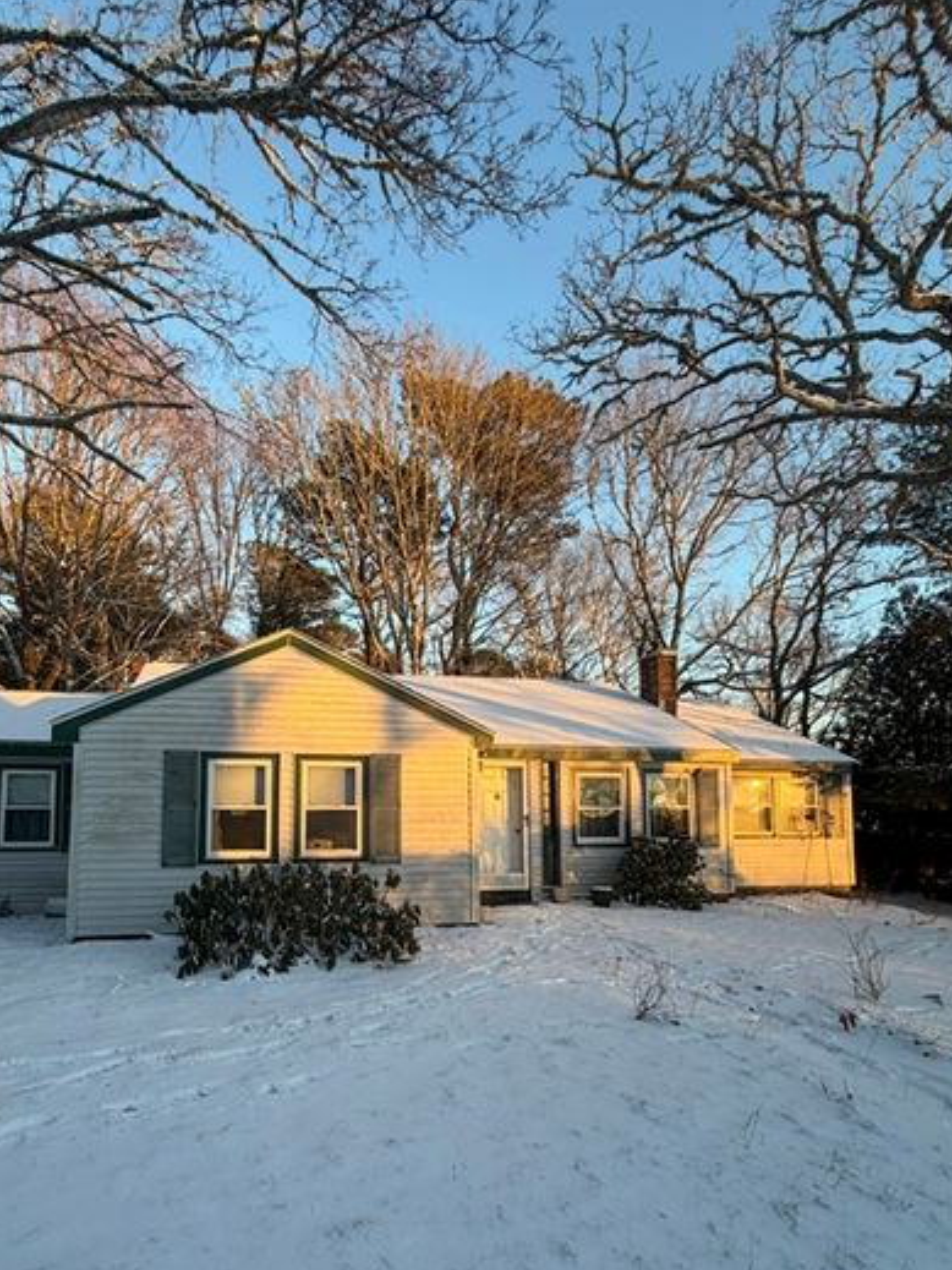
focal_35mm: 18
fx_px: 660
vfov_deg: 86.6
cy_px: 765
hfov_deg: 70.7
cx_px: 374
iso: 40
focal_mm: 2.22
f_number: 2.2
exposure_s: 1/193
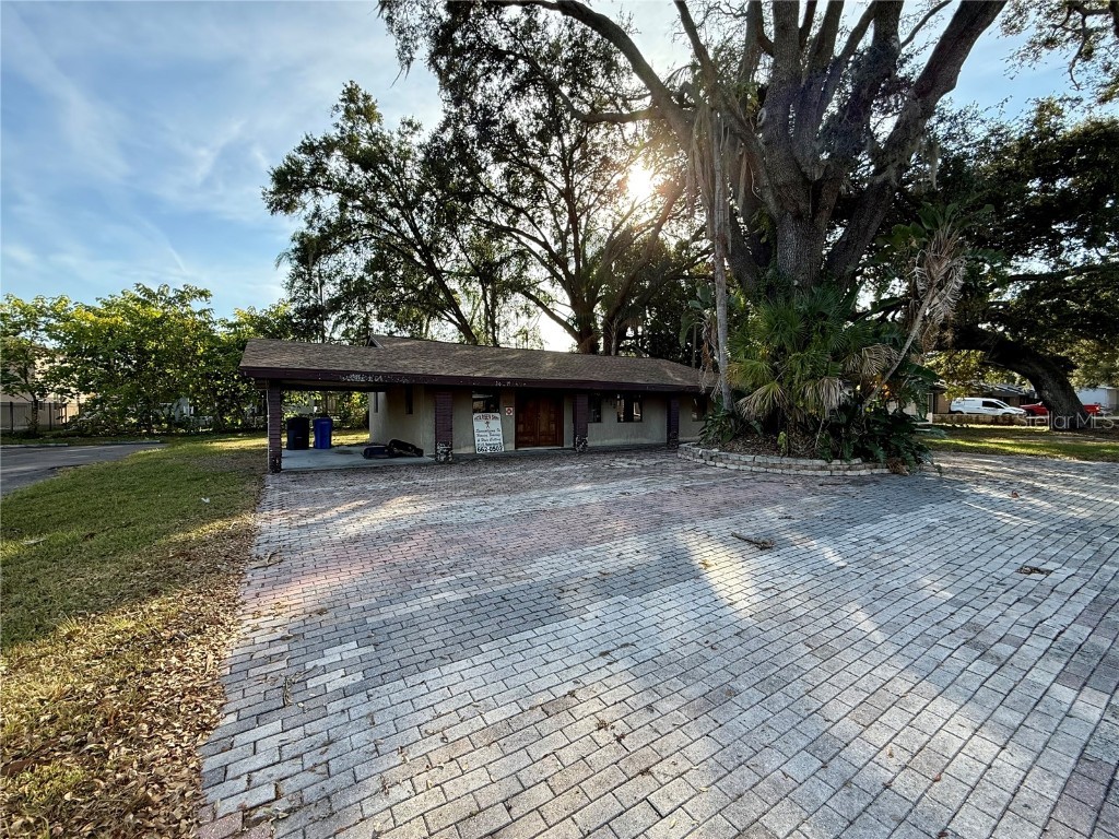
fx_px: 453
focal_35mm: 14
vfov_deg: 85.7
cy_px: 420
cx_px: 560
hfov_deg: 102.1
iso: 64
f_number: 2.2
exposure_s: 1/408
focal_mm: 2.22
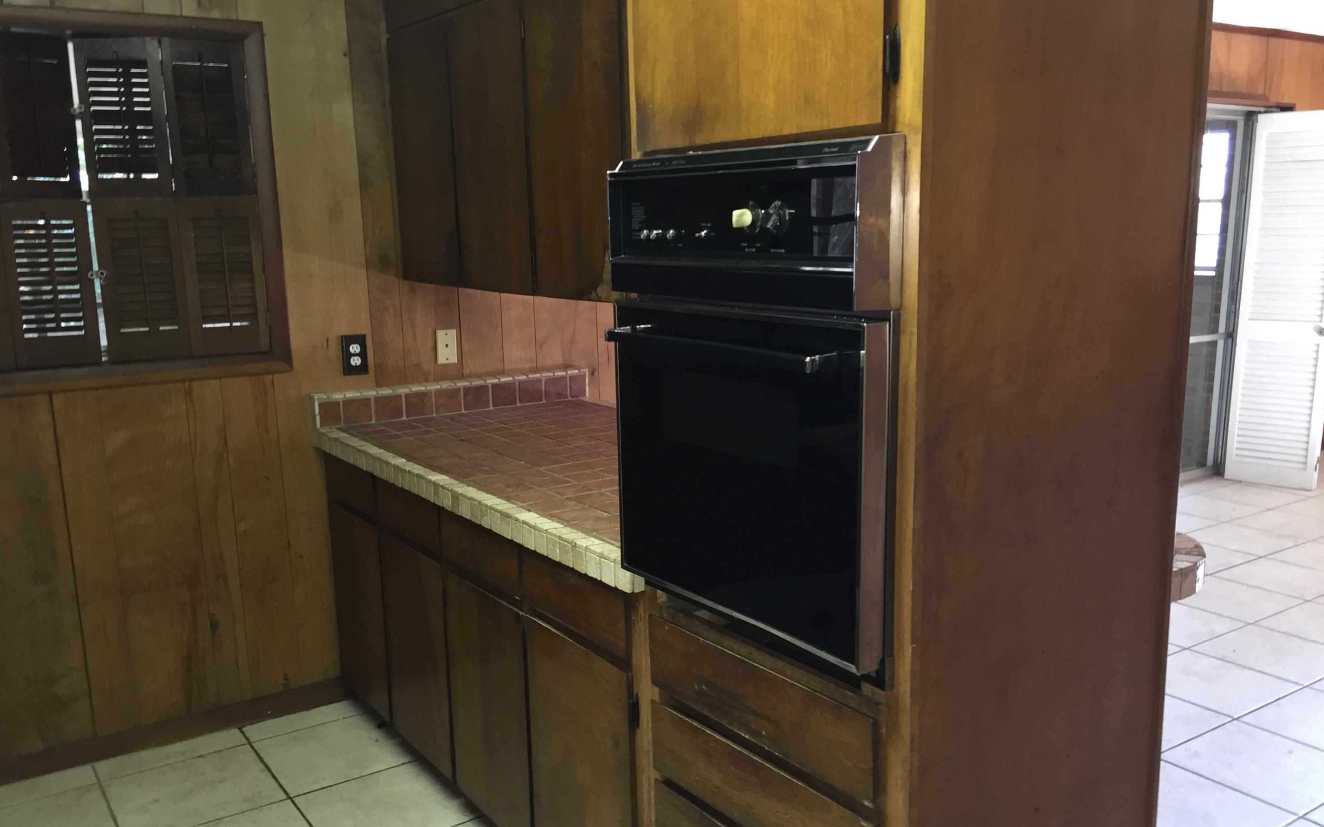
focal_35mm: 31
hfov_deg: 61.2
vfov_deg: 40.5
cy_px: 459
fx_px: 1119
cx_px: 659
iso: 125
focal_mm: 4.15
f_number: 2.2
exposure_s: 1/16
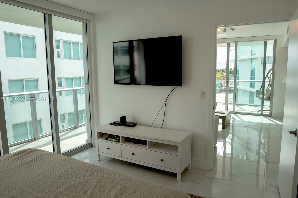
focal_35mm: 24
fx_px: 199
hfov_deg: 73.8
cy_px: 99
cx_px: 149
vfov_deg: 53.1
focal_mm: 16
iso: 100
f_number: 4.5
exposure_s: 1/200
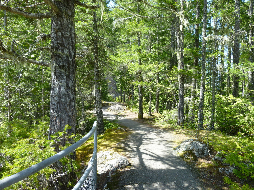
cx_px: 127
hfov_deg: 69.4
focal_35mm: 25
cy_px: 95
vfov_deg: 54.9
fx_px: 183
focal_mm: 4.5
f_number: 3.3
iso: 80
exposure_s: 1/100
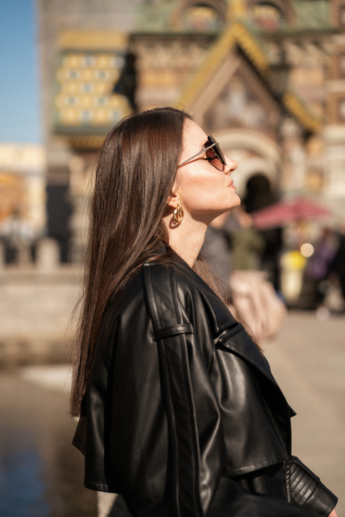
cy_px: 258
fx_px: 1078
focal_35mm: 75
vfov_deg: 27.0
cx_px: 172
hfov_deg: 18.2
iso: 100
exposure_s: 1/2000
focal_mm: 75
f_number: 2.8
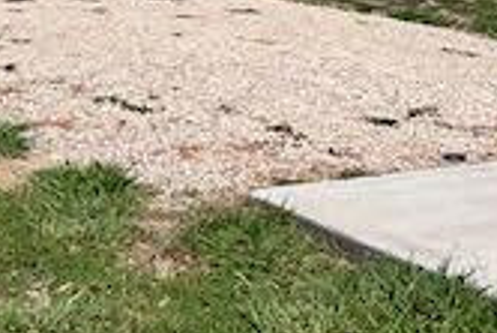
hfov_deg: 19.6
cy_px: -111
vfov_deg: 12.7
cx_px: 248
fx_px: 1437
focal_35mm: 104
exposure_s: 1/8000
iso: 50
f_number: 1.5
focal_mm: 5.7
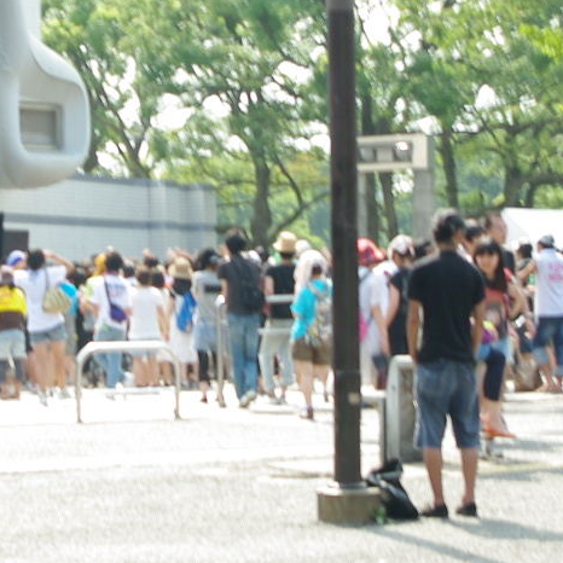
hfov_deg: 11.4
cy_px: 190
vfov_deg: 11.4
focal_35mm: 153
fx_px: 2815
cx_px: 152
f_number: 5.6
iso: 100
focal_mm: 30.63
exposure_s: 1/90
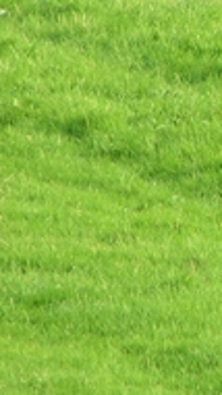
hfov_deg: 1.0
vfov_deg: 1.7
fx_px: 13258
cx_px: 365
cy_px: 27
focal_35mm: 1268
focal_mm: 56.3
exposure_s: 1/400
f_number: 3.5
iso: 80
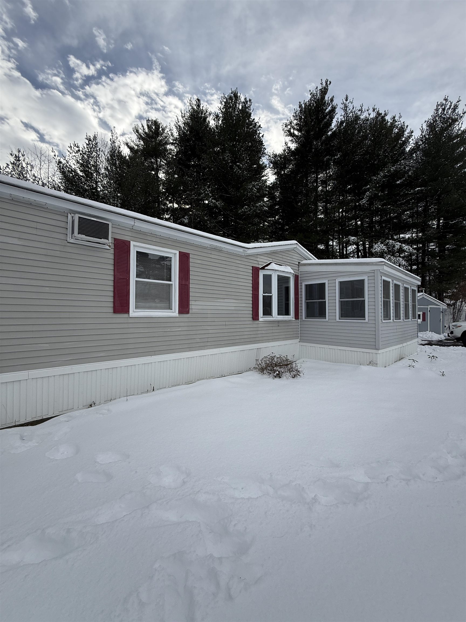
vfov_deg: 102.1
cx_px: 233
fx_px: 251
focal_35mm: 14
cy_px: 311
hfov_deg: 85.7
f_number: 2.2
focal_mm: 2.22
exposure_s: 1/2024
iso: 50
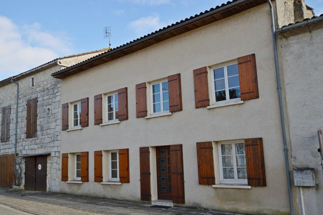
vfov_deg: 43.6
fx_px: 269
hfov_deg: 61.9
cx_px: 162
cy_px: 108
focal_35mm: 30
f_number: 7.1
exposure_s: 1/200
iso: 100
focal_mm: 20
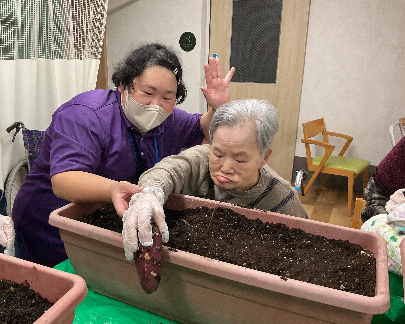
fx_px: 372
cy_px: 163
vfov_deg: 47.1
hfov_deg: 57.1
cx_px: 190
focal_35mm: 31
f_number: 1.8
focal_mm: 3
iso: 125
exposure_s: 1/60
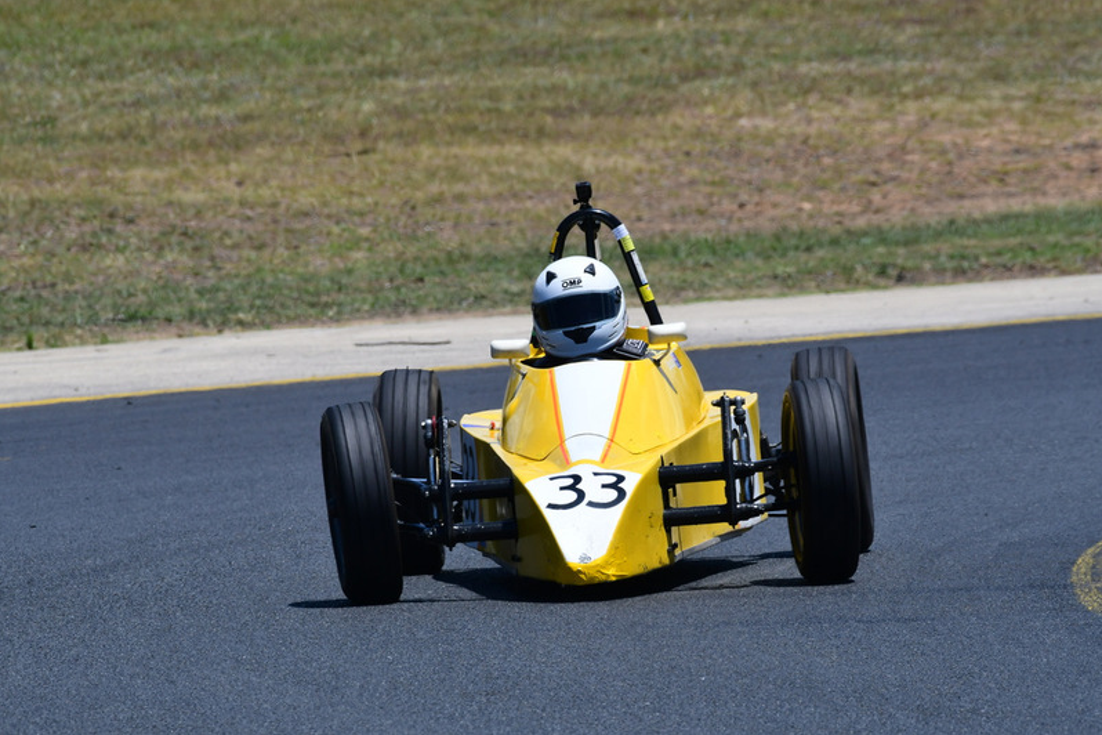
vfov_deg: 2.2
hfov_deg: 3.3
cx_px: 551
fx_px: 19345
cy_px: 368
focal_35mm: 632
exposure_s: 1/640
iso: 320
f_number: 11
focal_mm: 420
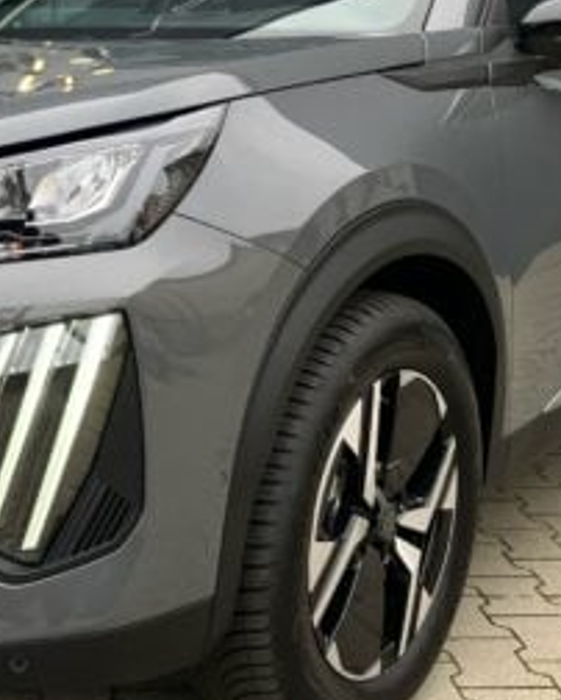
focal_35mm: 65
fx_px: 1347
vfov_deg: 29.0
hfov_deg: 23.1
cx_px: 103
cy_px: 256
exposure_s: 1/121
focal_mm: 3.99
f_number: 1.8
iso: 80
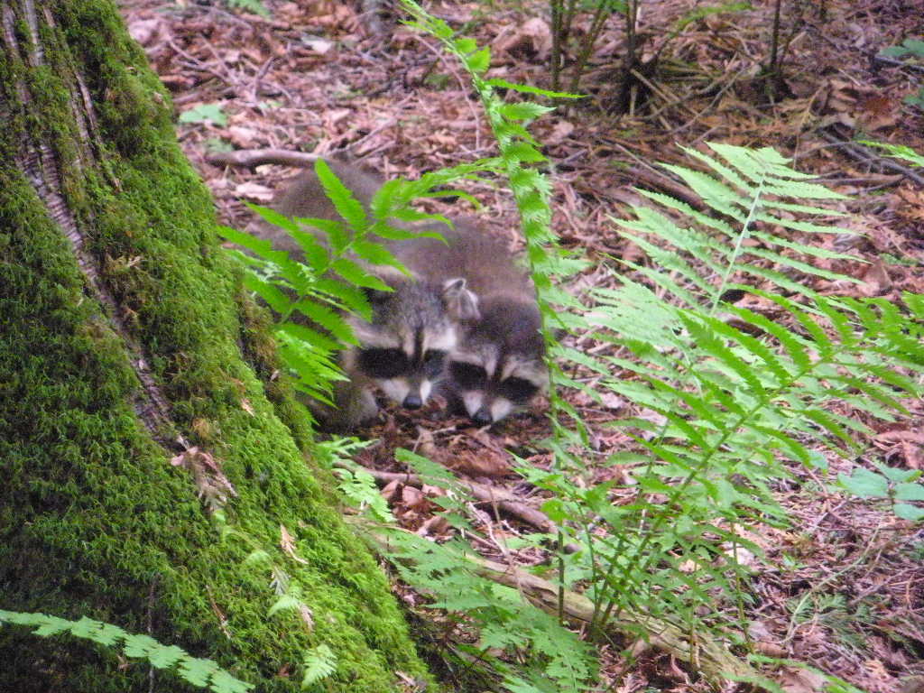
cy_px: 346
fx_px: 3977
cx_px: 462
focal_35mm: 149
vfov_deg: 10.0
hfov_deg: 13.3
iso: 1600
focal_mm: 26
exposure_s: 1/61.5
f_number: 5.4
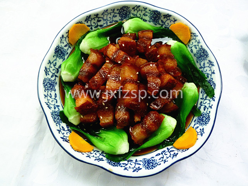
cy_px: 93
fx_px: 179
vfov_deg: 54.9
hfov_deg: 69.4
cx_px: 124
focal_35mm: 25
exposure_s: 1/30
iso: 160
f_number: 3.3
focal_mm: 4.5
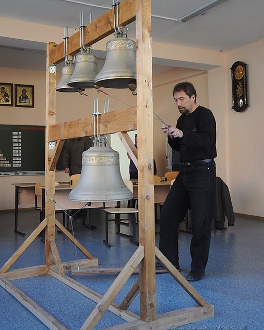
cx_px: 131
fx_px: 400
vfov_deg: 44.6
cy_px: 136
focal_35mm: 41
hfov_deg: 36.5
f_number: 8
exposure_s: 1/30
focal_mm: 24
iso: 640
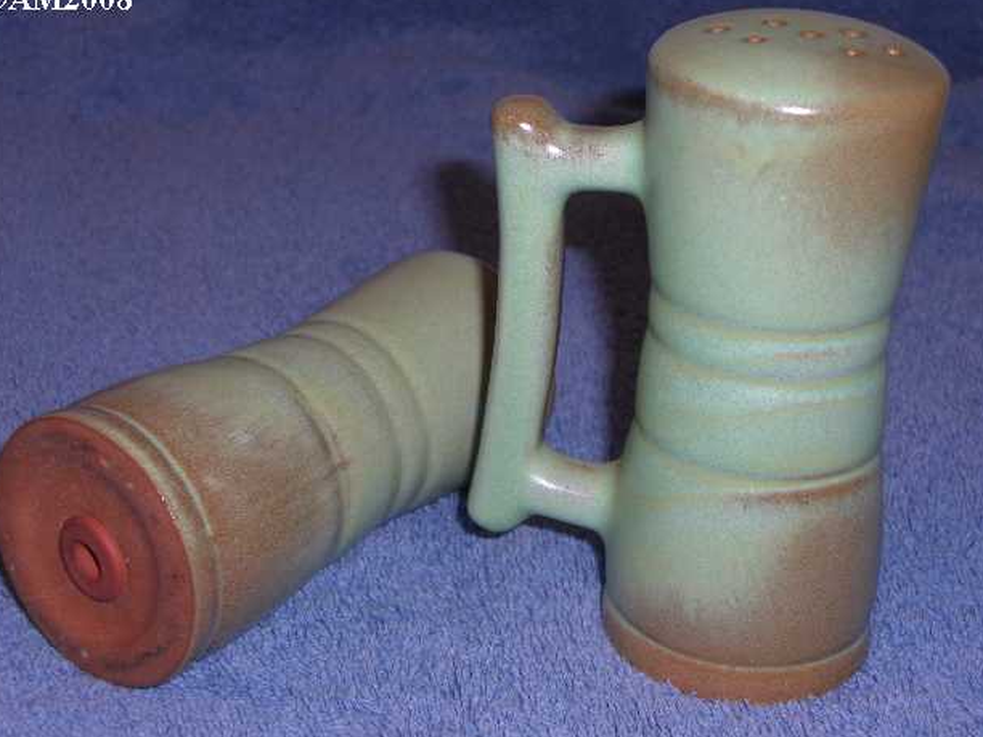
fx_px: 1959
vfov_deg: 21.3
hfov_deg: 28.2
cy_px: 364
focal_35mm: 69
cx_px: 492
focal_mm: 13.7
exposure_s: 1/30
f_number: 7.6
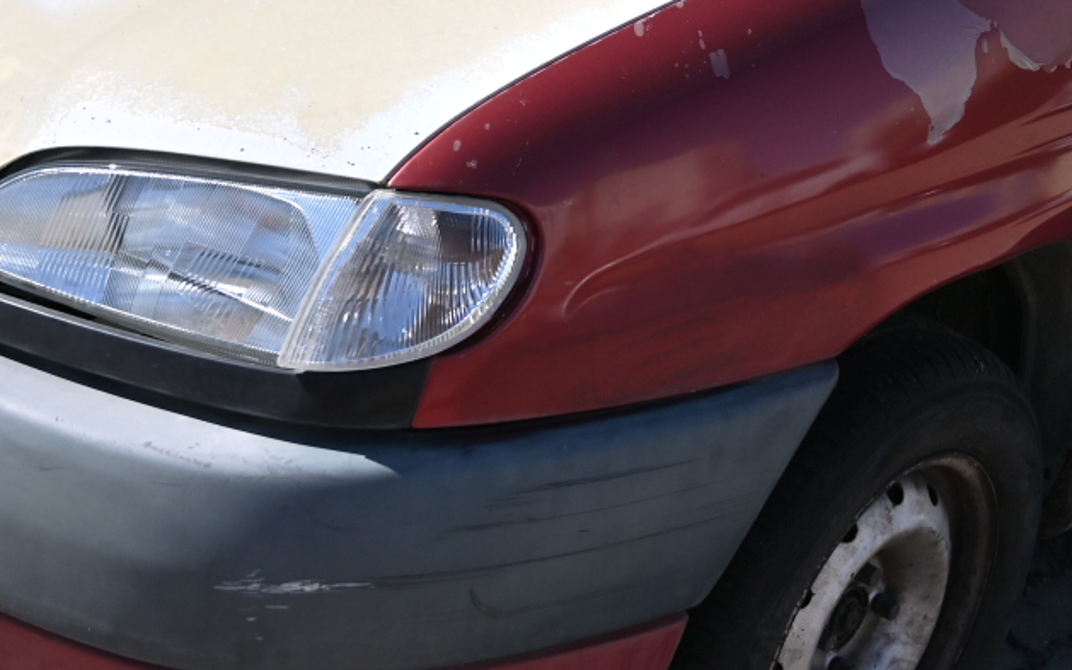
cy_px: 130
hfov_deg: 32.2
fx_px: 1840
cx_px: 712
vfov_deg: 20.4
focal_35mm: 63
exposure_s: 1/1600
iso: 100
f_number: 4
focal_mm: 24
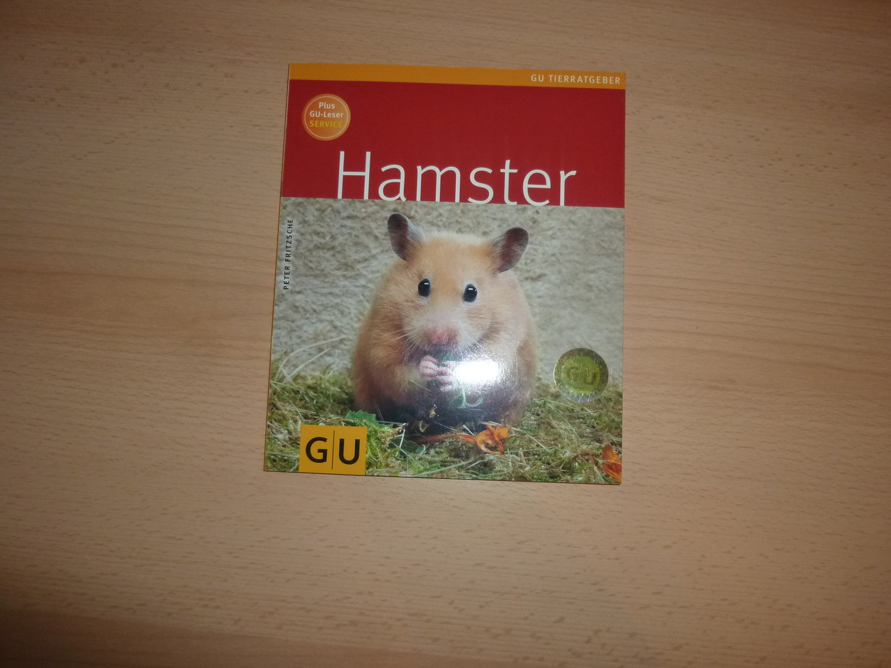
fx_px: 644
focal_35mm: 25
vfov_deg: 54.9
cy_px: 334
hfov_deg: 69.4
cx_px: 446
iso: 200
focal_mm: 4.5
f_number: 3.3
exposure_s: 1/60
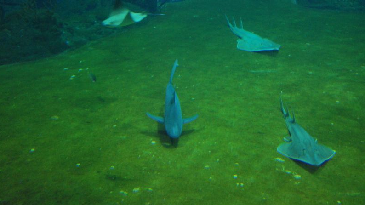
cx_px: 182
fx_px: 537
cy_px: 94
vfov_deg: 21.6
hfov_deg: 37.5
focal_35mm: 56
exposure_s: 1/15
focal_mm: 35
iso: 1600
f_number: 4.5
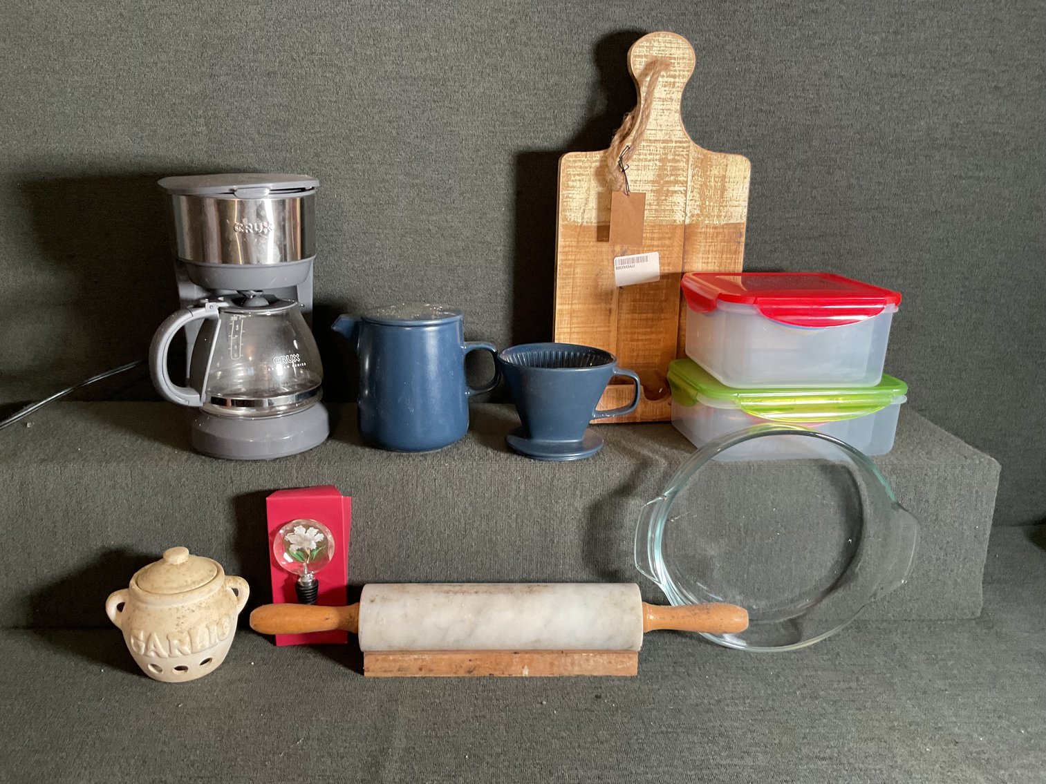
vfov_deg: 48.2
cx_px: 523
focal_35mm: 29
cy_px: 392
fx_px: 876
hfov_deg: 61.7
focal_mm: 3
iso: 160
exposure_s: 1/60
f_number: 1.8
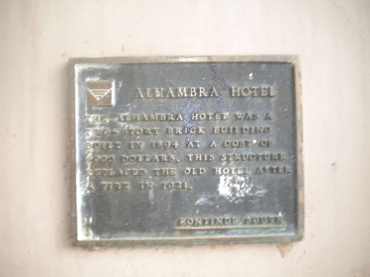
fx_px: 374
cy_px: 138
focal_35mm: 35
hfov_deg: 52.6
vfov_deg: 40.7
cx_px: 185
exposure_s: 1/30
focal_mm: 6.3
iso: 400
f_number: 3.1
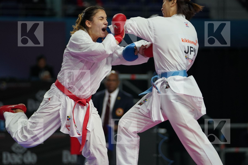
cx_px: 124
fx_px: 1633
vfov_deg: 5.8
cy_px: 82
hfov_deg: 8.7
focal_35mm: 237
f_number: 2.8
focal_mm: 158
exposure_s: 1/1000
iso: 1000
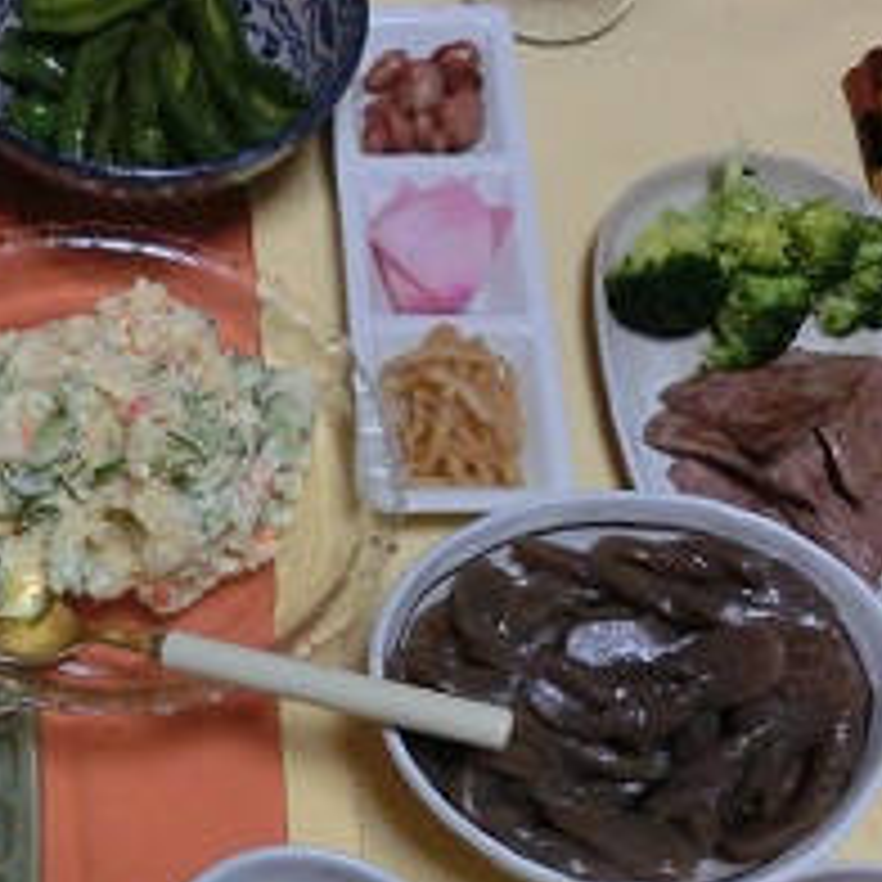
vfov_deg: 31.9
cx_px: -20
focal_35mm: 52
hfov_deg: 30.3
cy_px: 702
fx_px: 1499
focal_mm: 4.4
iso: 800
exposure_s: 1/80
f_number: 3.3
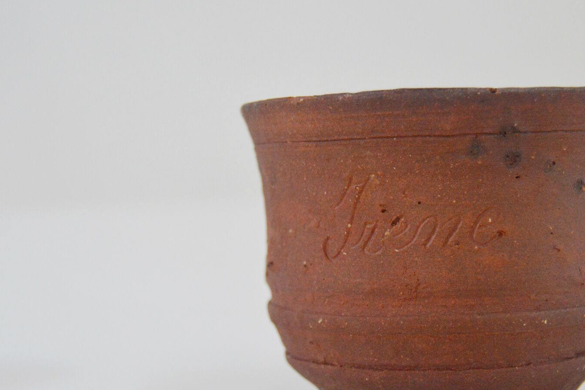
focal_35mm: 81
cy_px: 226
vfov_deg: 16.8
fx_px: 1315
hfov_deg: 24.9
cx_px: 403
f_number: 4.8
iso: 1600
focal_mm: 38
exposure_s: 1/250
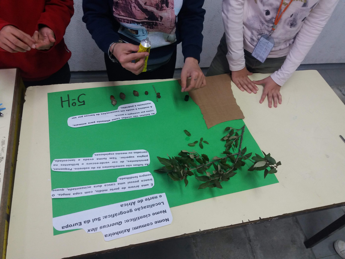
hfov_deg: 63.4
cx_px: 172
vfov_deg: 49.7
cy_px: 130
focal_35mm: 28
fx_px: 279
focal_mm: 3.7
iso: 100
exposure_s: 1/33
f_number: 1.9
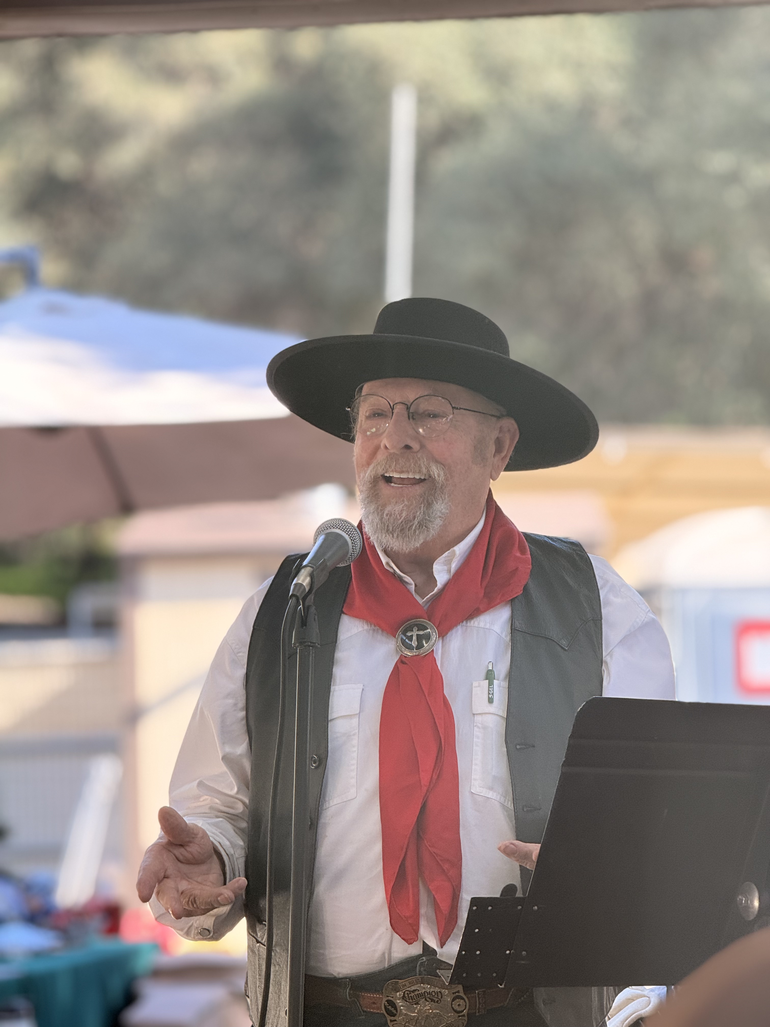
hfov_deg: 12.3
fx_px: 3559
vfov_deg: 16.4
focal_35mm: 120
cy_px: 514
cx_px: 385
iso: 64
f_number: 2.8
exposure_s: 1/126
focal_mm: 15.66
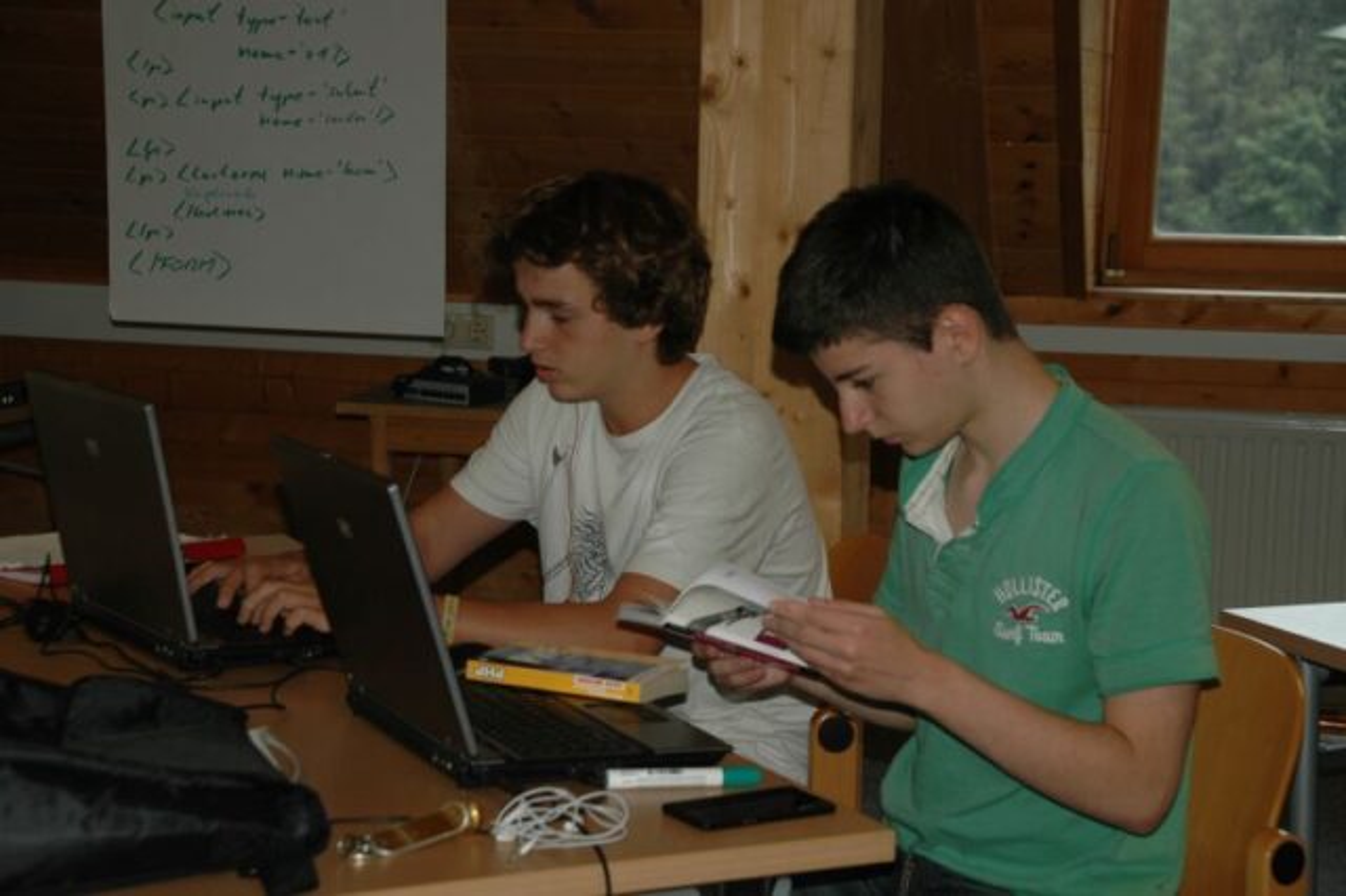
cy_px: 448
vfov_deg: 20.1
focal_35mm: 68
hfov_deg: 29.9
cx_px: 673
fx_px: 2522
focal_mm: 45
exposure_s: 1/60
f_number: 4.8
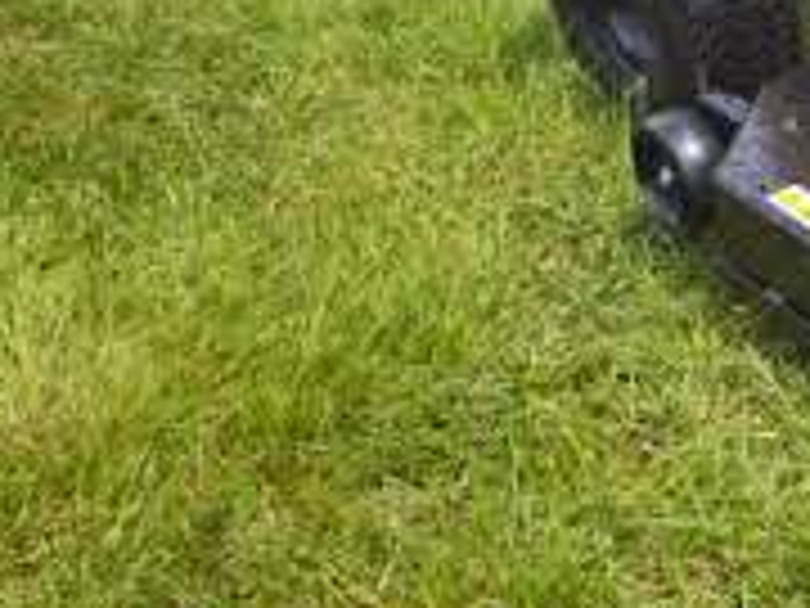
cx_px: 1480
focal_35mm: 102
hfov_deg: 16.1
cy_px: -68
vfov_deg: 14.2
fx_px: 2387
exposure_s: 1/484
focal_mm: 6.3
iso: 10
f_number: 1.7
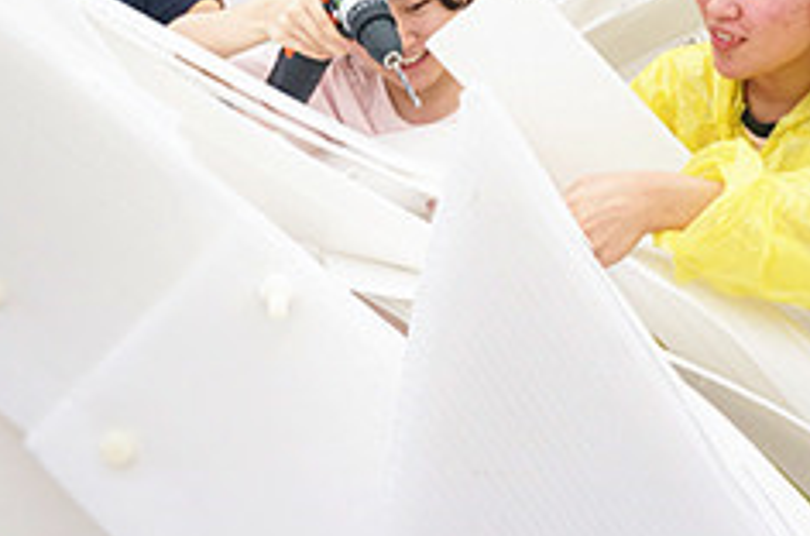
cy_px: 26
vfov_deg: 23.3
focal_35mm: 56
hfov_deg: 35.7
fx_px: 1257
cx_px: 384
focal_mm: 16
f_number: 11
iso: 800
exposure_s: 1/125
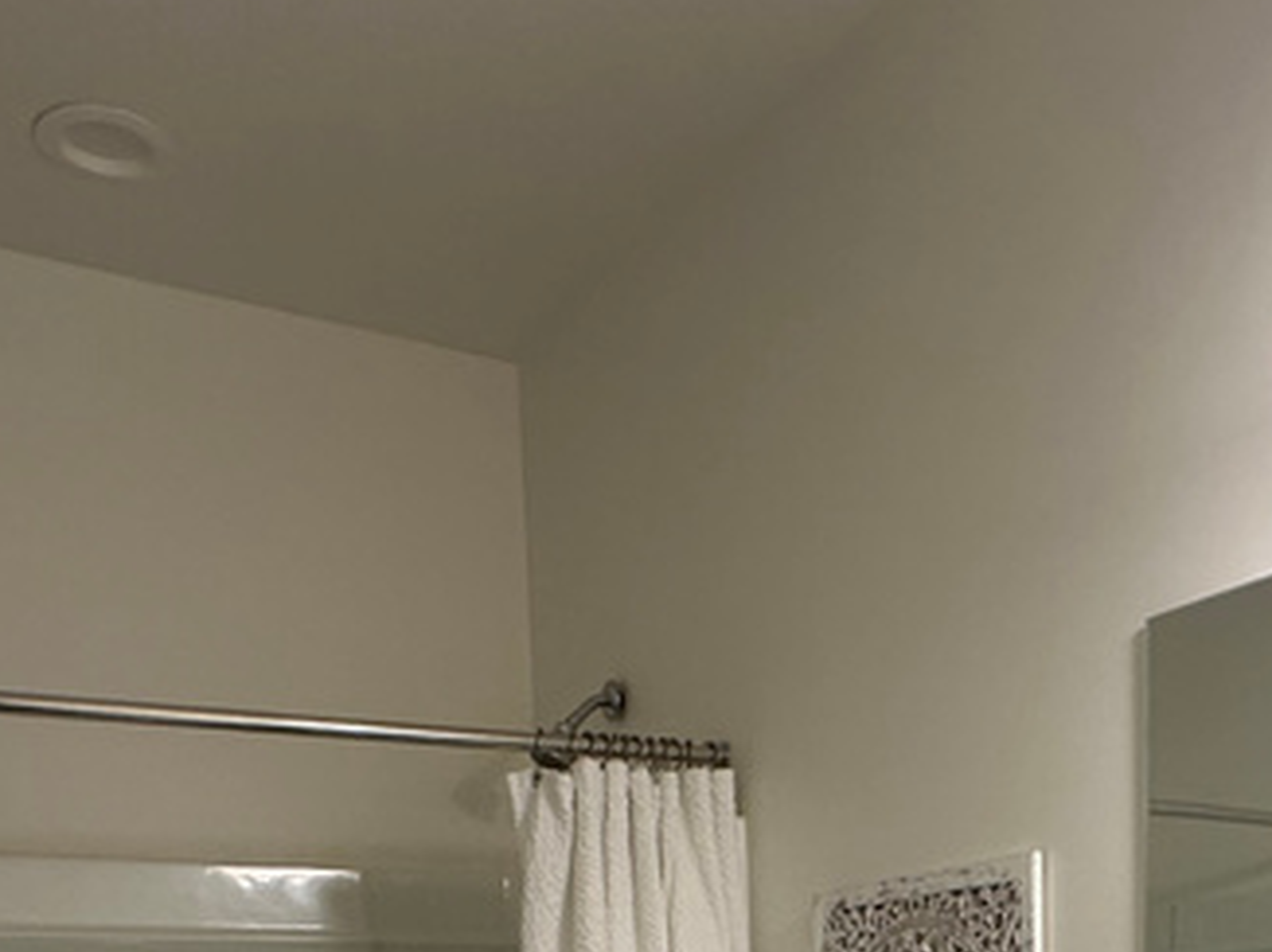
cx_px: 792
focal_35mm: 44
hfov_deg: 42.7
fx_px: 1616
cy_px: 1280
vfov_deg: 26.9
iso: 200
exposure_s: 1/120
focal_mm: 2.22
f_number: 2.2
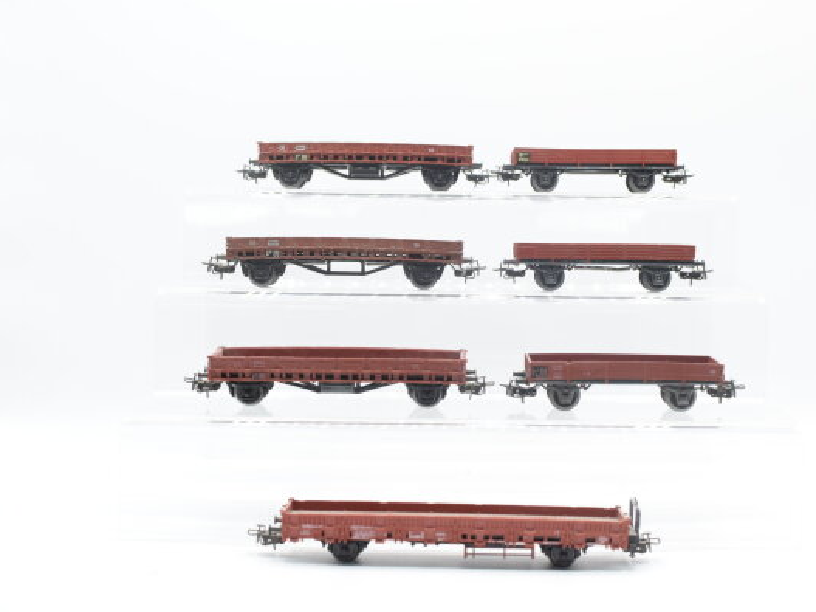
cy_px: 306
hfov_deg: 33.4
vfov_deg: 25.4
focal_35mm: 58
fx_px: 1356
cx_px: 461
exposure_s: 1/125
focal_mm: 35
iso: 500
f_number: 8
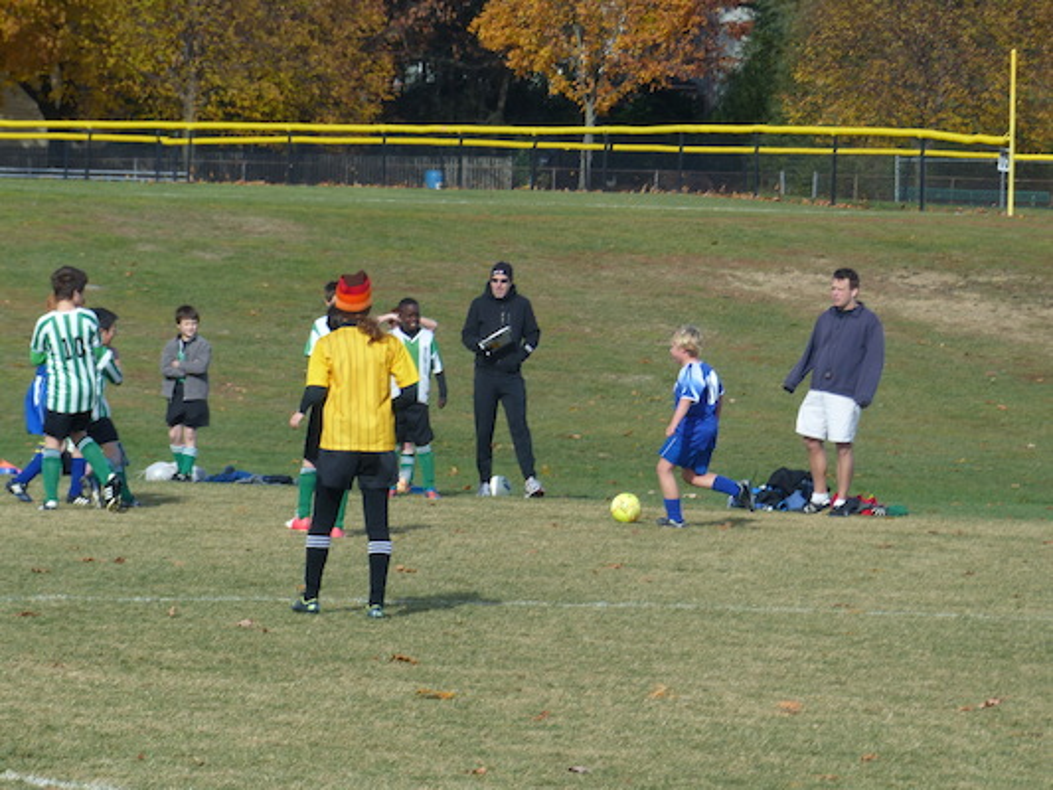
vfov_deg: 6.8
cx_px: 526
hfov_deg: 9.1
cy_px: 395
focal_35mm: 217
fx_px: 6603
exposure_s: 1/500
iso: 100
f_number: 2.8
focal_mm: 39.1
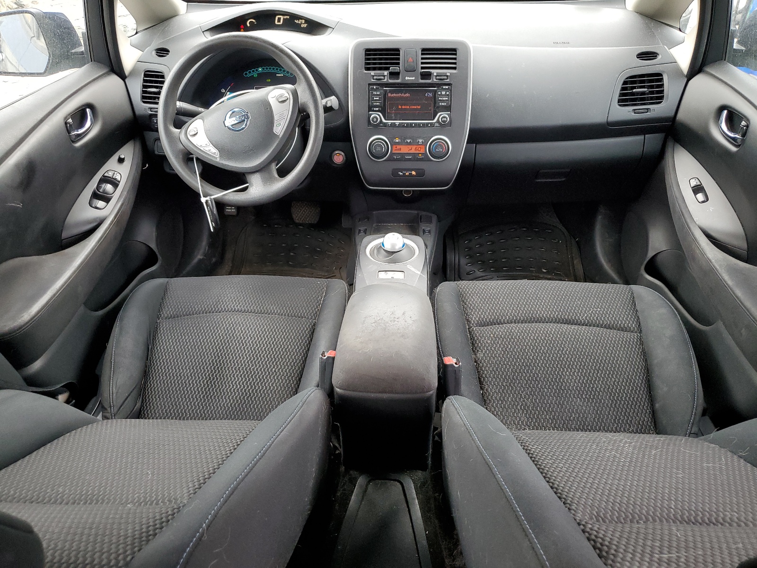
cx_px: 378
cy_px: 284
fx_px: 569
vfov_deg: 53.1
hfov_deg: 67.3
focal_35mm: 26
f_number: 1.5
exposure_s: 1/120
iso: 90
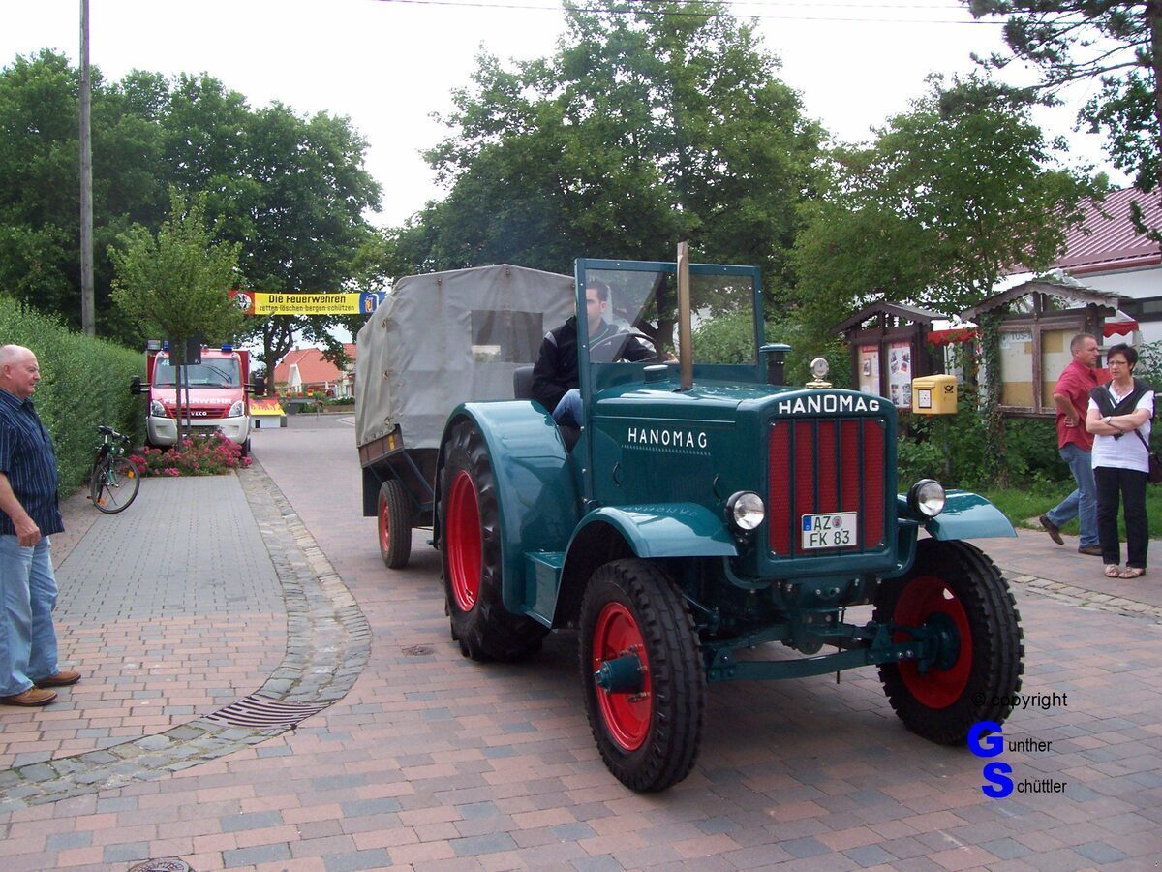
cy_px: 436
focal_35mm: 34
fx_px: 1141
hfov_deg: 54.0
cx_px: 581
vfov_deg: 41.8
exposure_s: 1/230
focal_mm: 5.6
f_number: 5.1
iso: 80
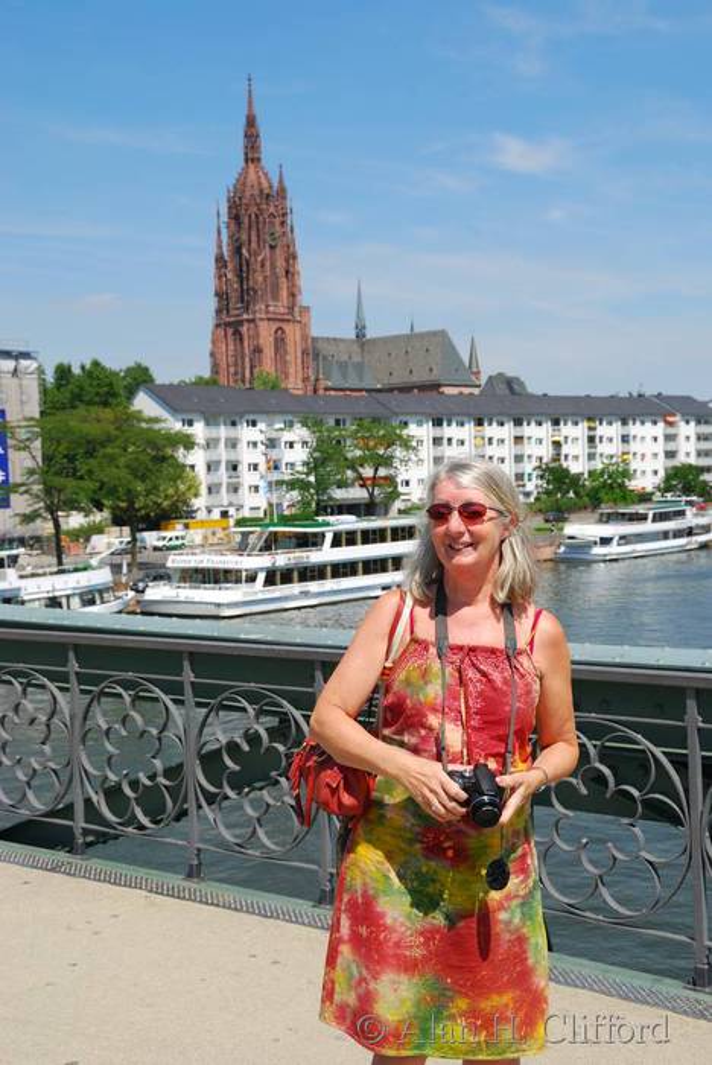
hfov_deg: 28.1
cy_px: 532
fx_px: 1421
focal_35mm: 48
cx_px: 356
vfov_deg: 41.1
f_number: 8
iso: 100
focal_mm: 32
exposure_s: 1/250
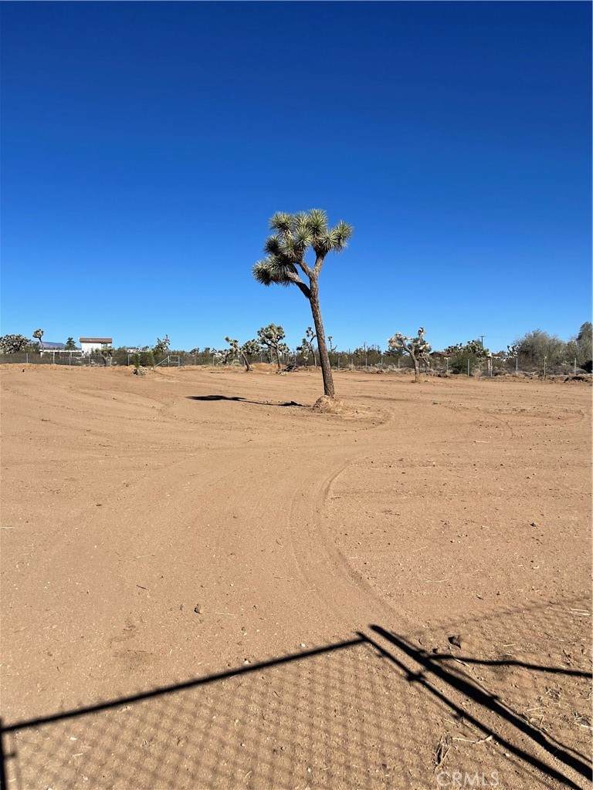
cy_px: 395
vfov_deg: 69.4
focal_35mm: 25
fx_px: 571
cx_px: 296
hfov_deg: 54.9
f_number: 1.6
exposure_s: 1/5618
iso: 32
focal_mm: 5.1
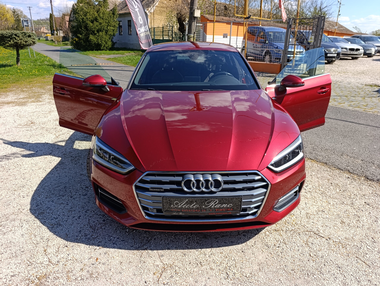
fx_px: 253
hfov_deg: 73.8
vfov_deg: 59.0
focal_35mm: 23
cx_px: 190
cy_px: 143
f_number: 1.6
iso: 50
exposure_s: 1/538
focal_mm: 6.14
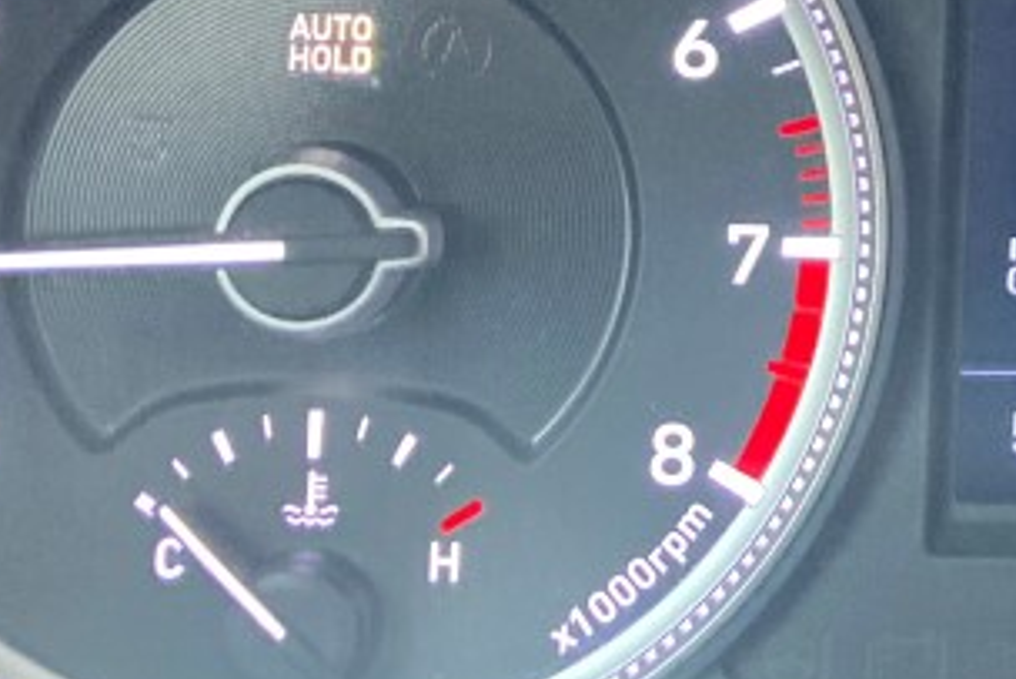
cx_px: 1283
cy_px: -27
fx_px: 2767
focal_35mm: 98
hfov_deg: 19.4
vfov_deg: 13.7
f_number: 1.8
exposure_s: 1/40
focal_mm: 3.99
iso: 320
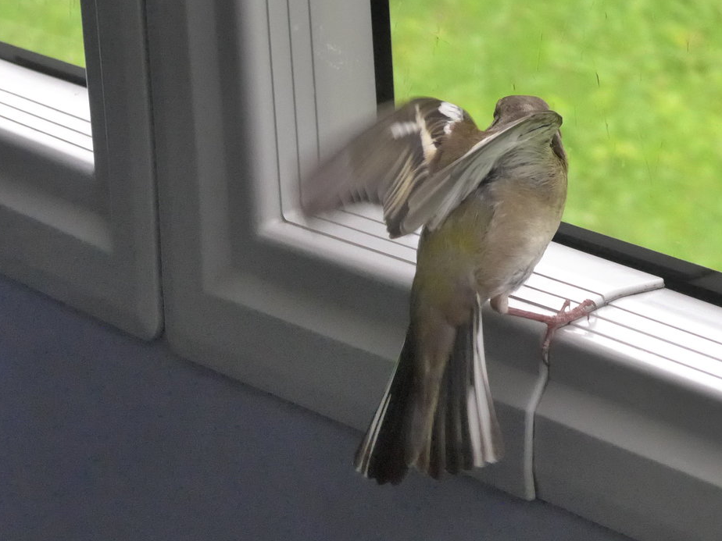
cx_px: 386
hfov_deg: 12.3
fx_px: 3358
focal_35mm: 161
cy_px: 230
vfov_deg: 9.2
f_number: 5.2
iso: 2500
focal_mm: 24.3
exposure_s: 1/400
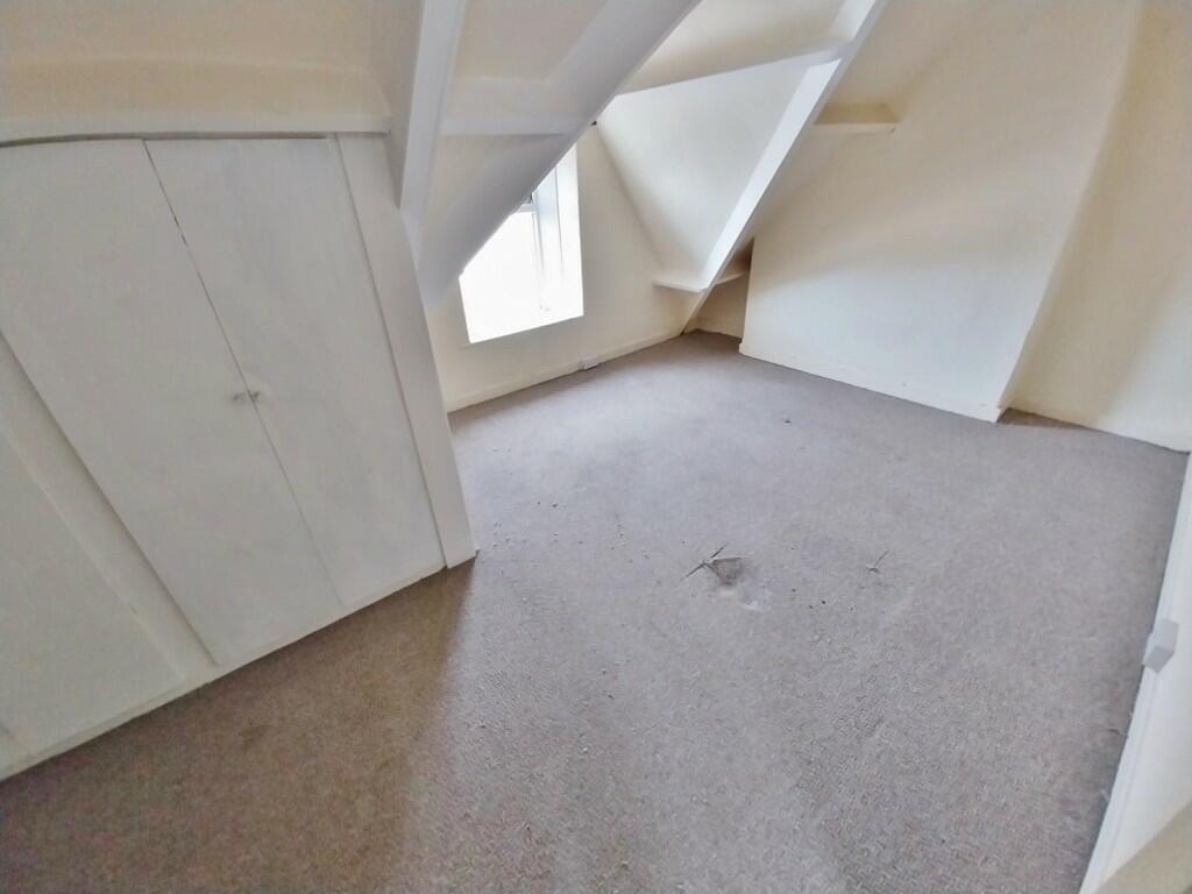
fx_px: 448
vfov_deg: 89.9
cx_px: 596
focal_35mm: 13
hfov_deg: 106.2
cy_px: 447
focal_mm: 1.13
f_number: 2.2
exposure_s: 1/33.4
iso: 160
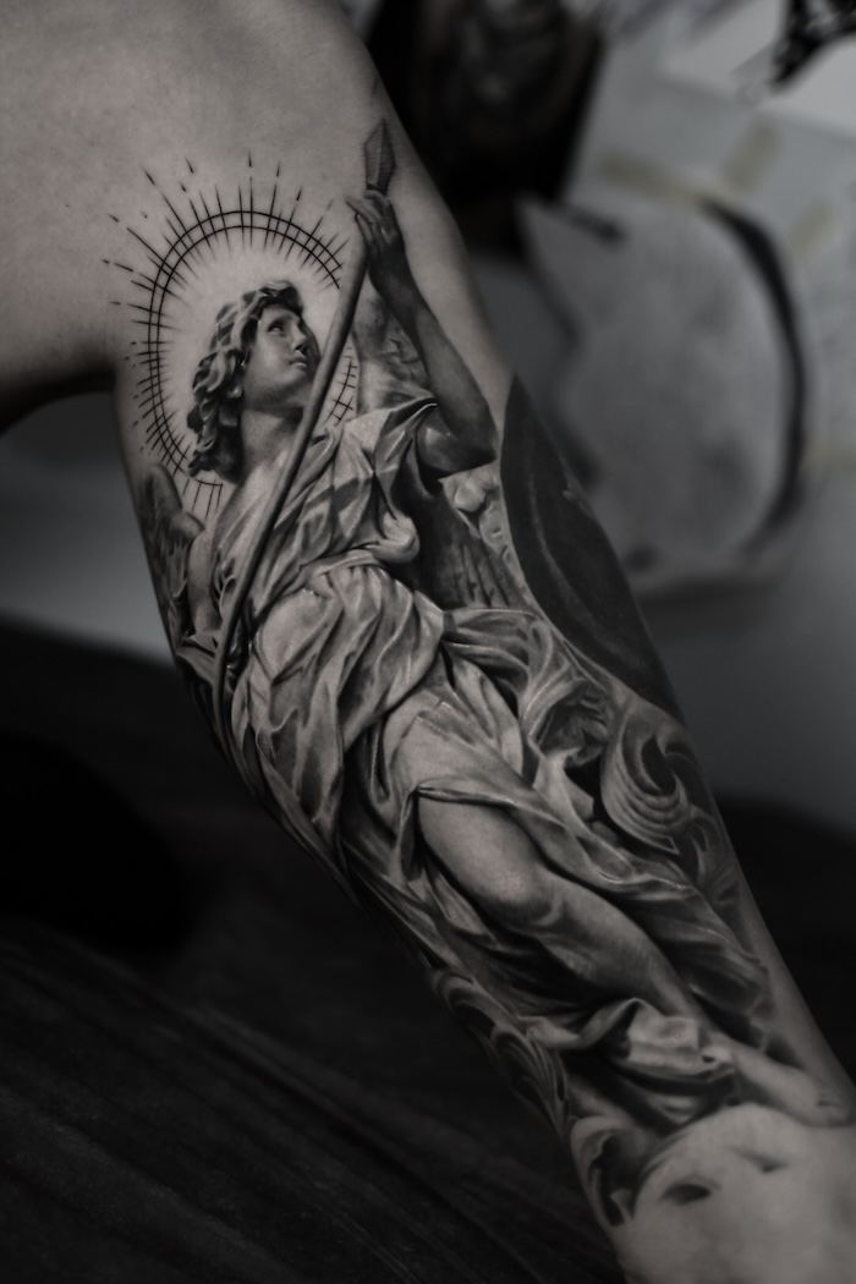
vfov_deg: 37.9
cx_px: 428
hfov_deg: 25.8
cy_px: 642
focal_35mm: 52
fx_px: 1872
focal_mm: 35
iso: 1250
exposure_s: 1/320
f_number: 1.8
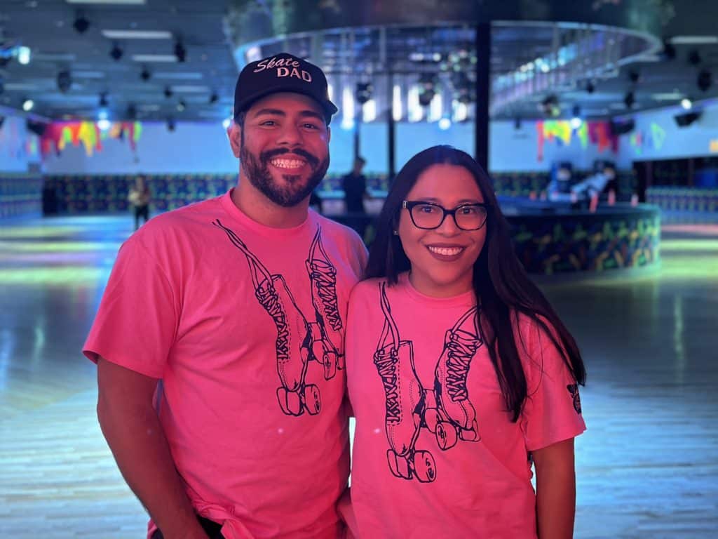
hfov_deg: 39.7
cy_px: 270
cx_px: 359
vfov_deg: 30.3
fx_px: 996
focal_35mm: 48
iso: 800
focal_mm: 6.86
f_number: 1.78
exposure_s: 1/20
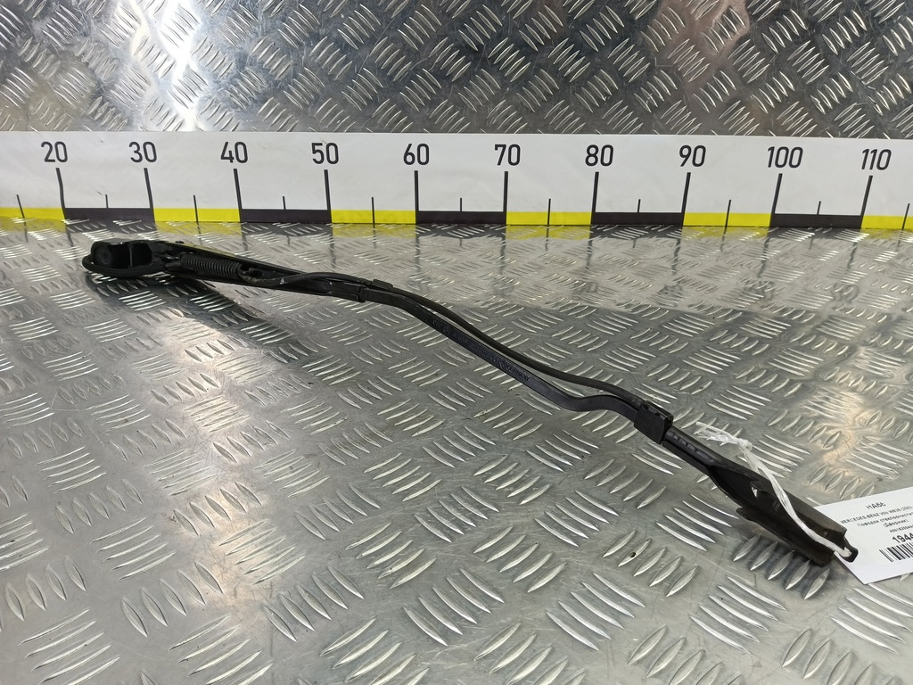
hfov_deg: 73.9
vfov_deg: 58.9
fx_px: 607
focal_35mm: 23
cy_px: 342
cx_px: 456
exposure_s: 1/50
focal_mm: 4.11
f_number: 1.6
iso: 108
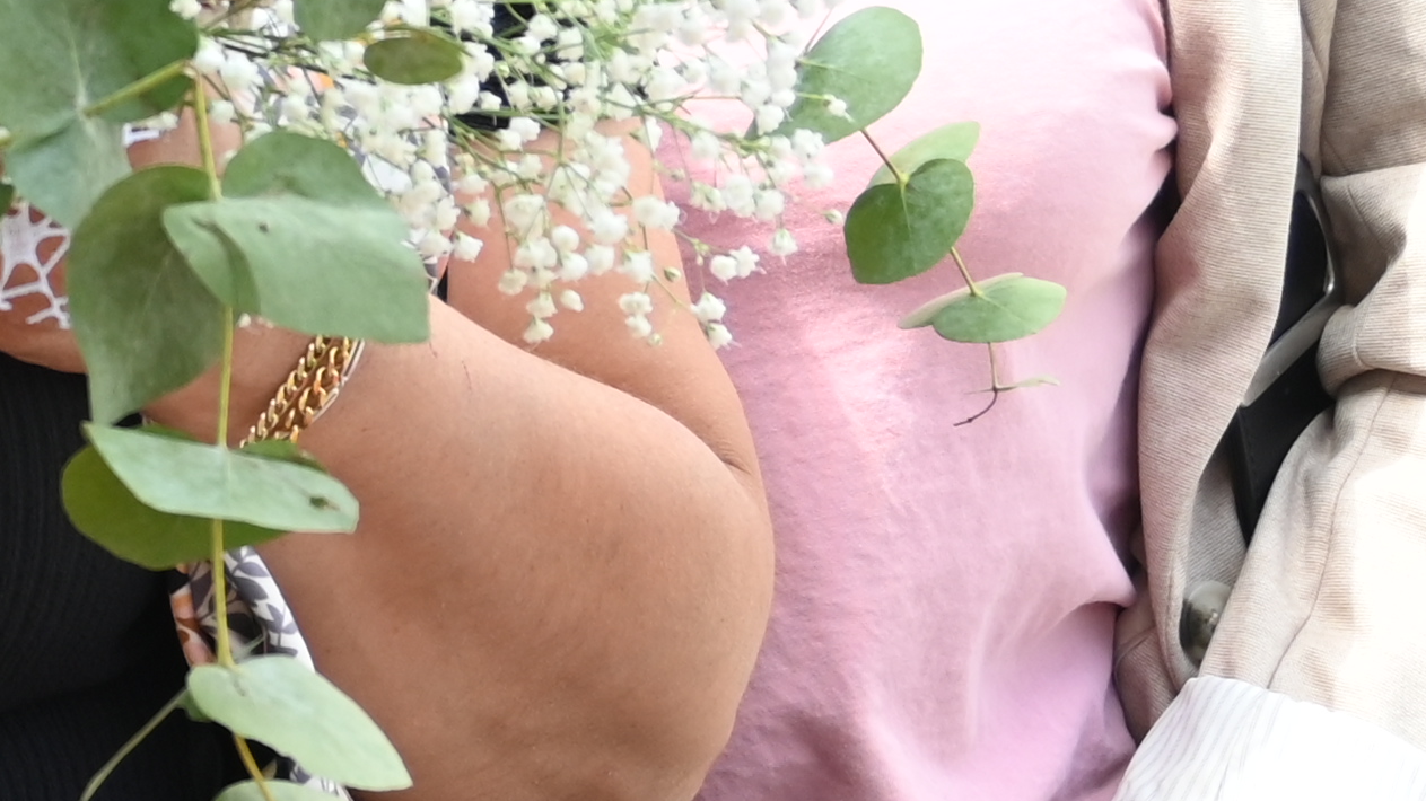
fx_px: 6023
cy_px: 64
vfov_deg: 7.6
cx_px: -1147
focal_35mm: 159
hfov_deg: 12.3
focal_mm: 23
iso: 200
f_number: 4.5
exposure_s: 1/250
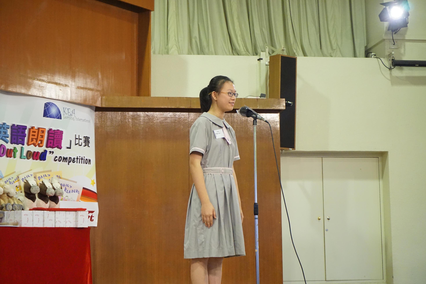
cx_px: 213
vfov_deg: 18.2
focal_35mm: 75
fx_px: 887
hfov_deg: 27.0
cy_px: 142
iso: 3200
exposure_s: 1/80
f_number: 5.6
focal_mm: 50
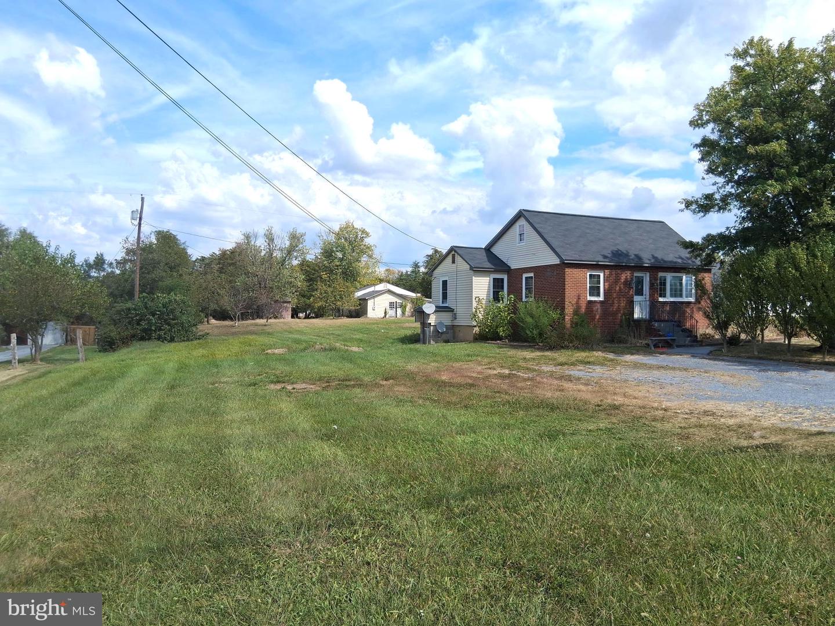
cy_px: 313
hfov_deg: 67.3
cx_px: 418
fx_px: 627
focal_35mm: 26
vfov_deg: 53.1
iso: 25
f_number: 1.8
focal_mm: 3.98
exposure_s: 1/649
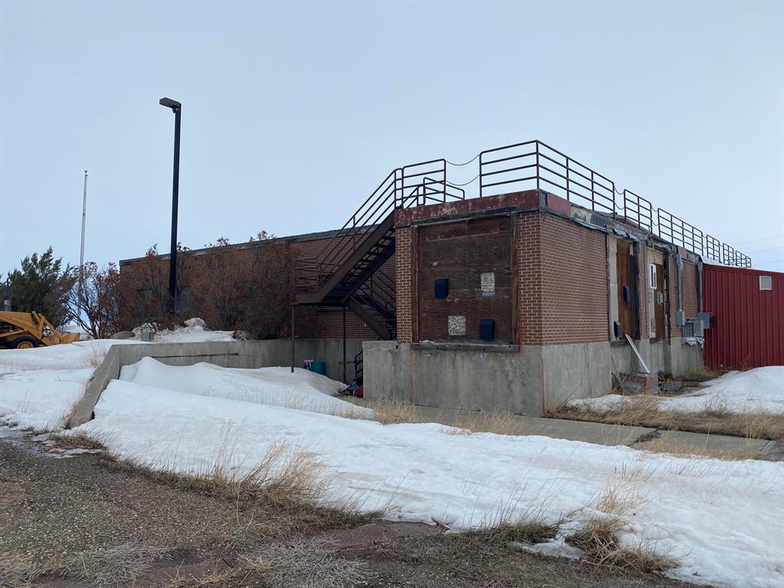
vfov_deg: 53.1
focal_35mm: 26
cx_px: 392
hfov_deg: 67.3
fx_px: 589
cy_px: 294
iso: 32
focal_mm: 4.25
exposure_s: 1/4274
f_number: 1.8
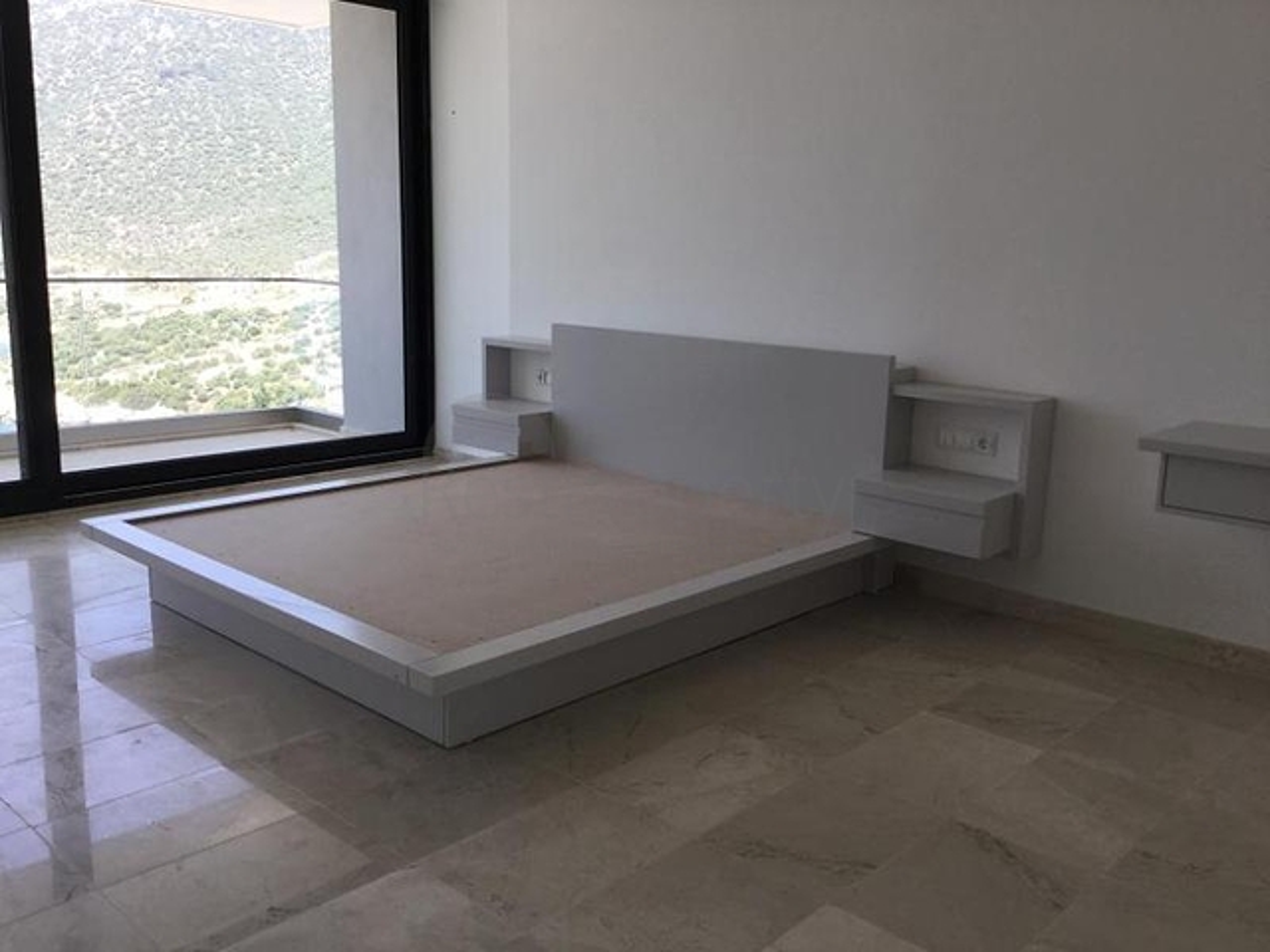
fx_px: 1137
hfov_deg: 58.4
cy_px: 476
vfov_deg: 45.4
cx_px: 635
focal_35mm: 31
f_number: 2.4
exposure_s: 1/144
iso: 25
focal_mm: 3.3
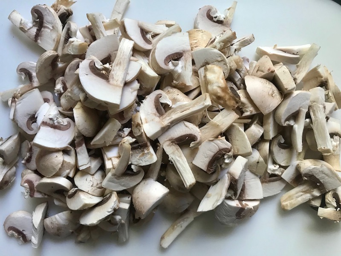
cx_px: 170
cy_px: 128
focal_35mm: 28
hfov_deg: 63.4
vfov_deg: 49.7
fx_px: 276
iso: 40
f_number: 1.8
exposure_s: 1/20
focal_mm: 3.99
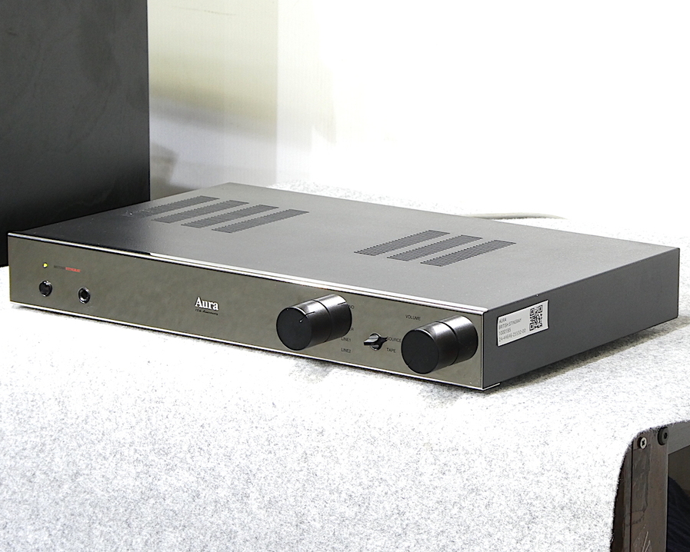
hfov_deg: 13.7
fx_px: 2880
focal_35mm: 141
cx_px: 350
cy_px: 276
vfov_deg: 11.0
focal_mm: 24.2
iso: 200
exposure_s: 1/4
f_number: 5.3
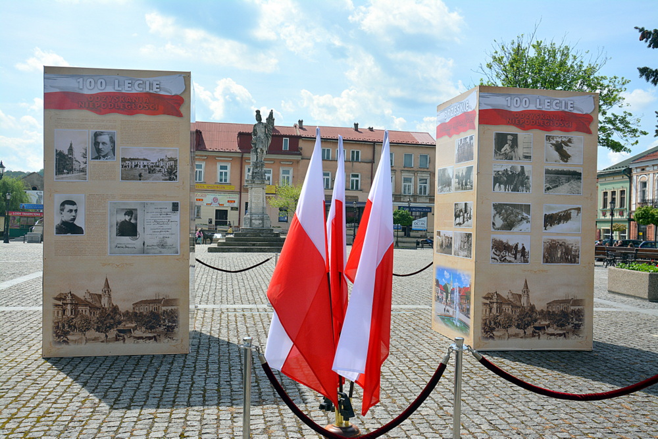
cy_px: 220
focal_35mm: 36
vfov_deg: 36.9
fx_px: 658
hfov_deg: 53.1
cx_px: 329
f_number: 7.1
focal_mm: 24
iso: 400
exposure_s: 1/1600
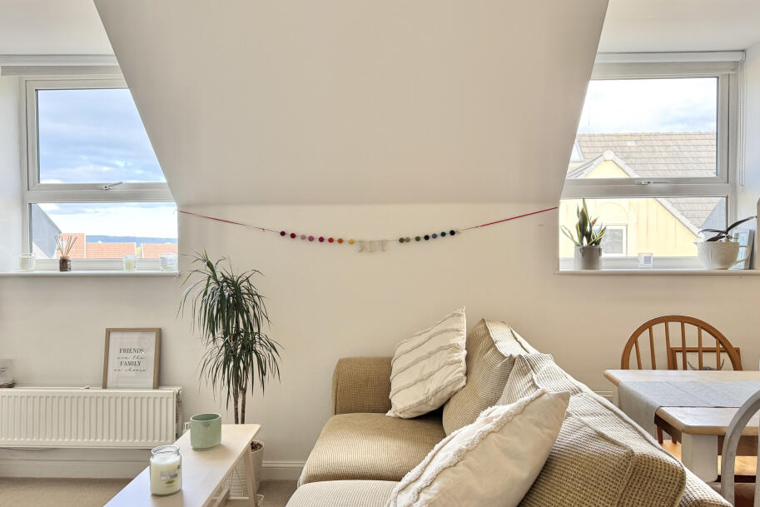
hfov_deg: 65.5
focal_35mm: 28
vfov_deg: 46.4
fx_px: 591
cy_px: 259
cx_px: 386
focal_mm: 6.76
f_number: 1.78
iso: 125
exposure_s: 1/121
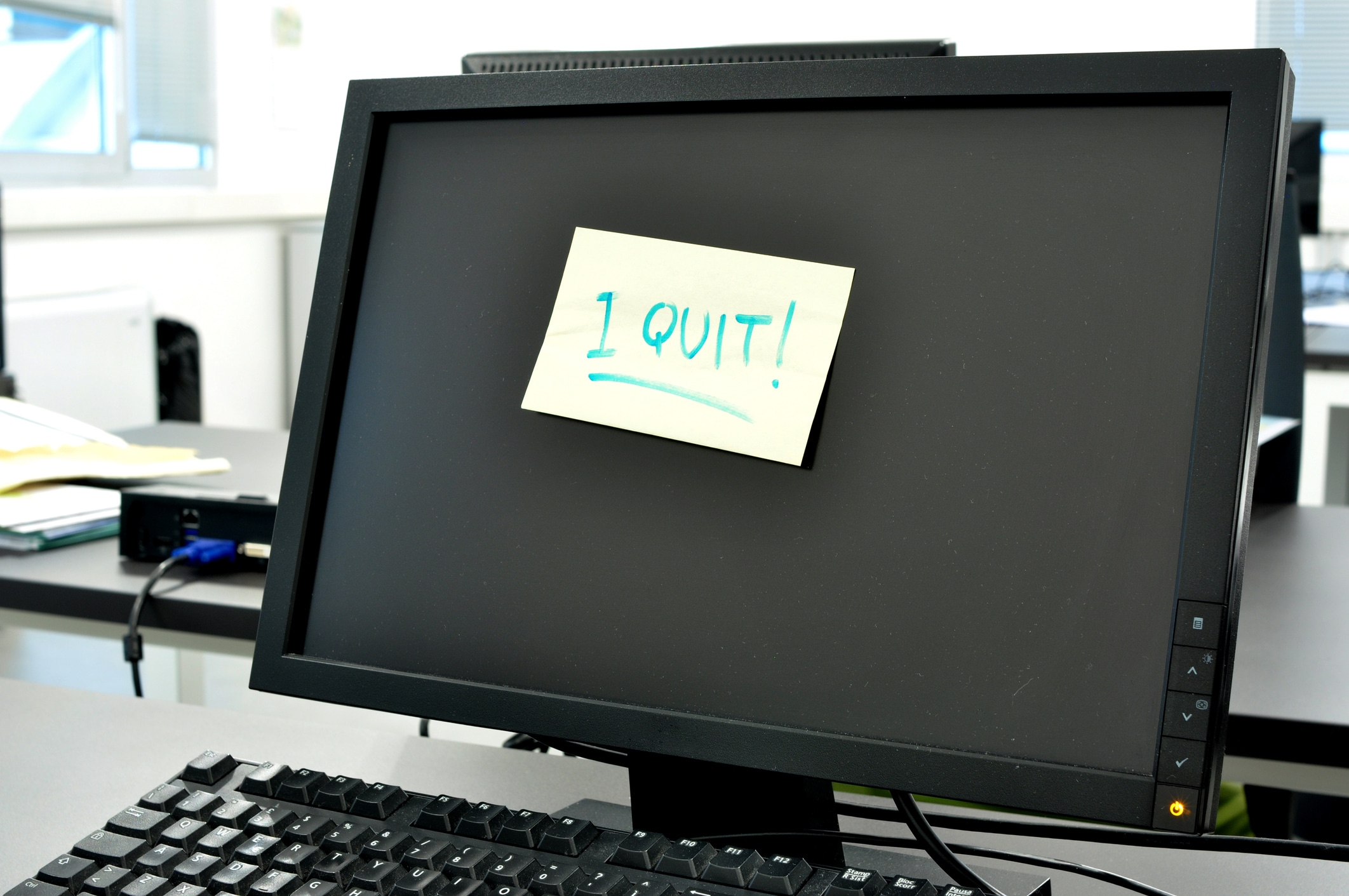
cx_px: 674
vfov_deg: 25.7
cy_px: 448
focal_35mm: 52
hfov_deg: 37.9
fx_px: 1965
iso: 250
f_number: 9
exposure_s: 1/1.3
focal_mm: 35
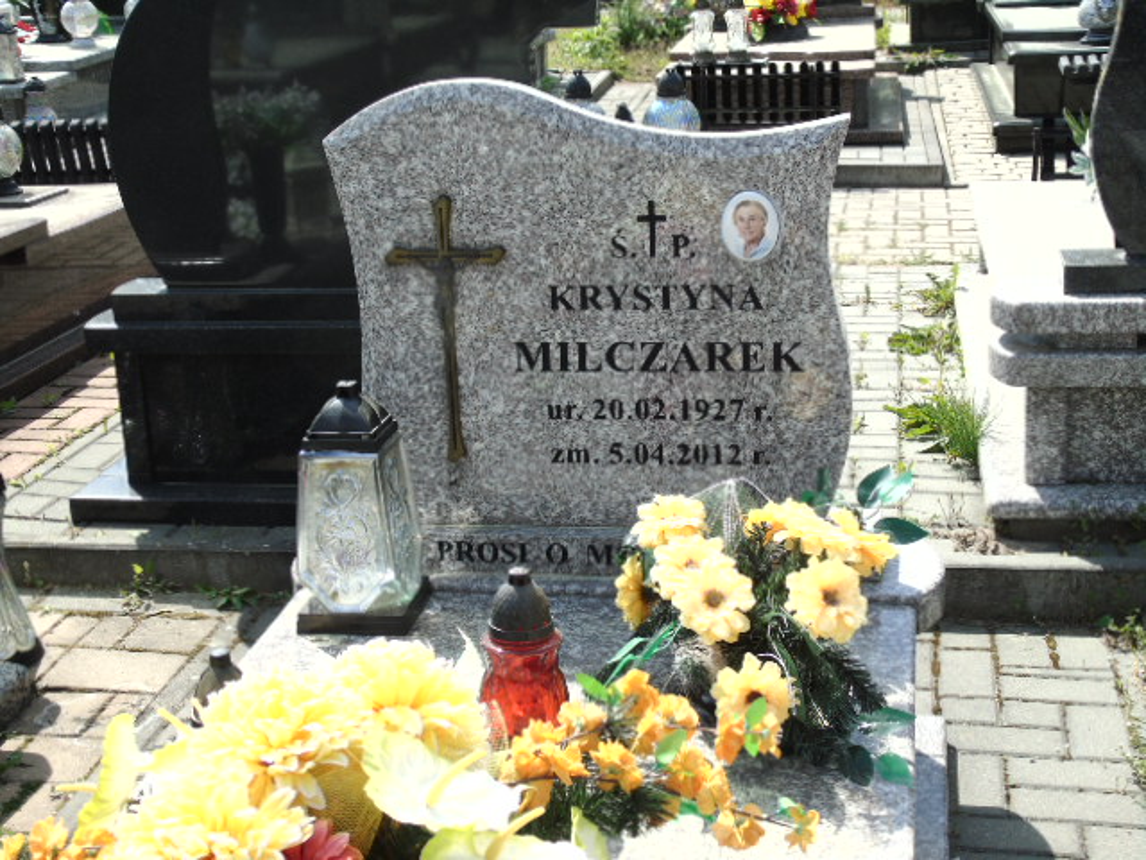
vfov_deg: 27.0
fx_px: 1788
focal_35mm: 54
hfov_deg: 35.5
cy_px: 430
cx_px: 573
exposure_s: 1/500
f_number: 4.3
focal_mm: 9.6
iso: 80
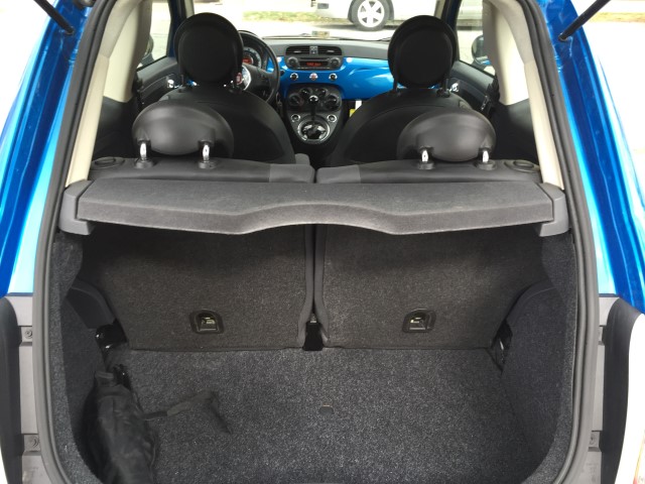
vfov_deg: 48.2
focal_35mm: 29
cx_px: 322
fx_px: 540
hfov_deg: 61.7
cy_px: 242
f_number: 2.2
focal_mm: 4.15
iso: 50
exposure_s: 1/120
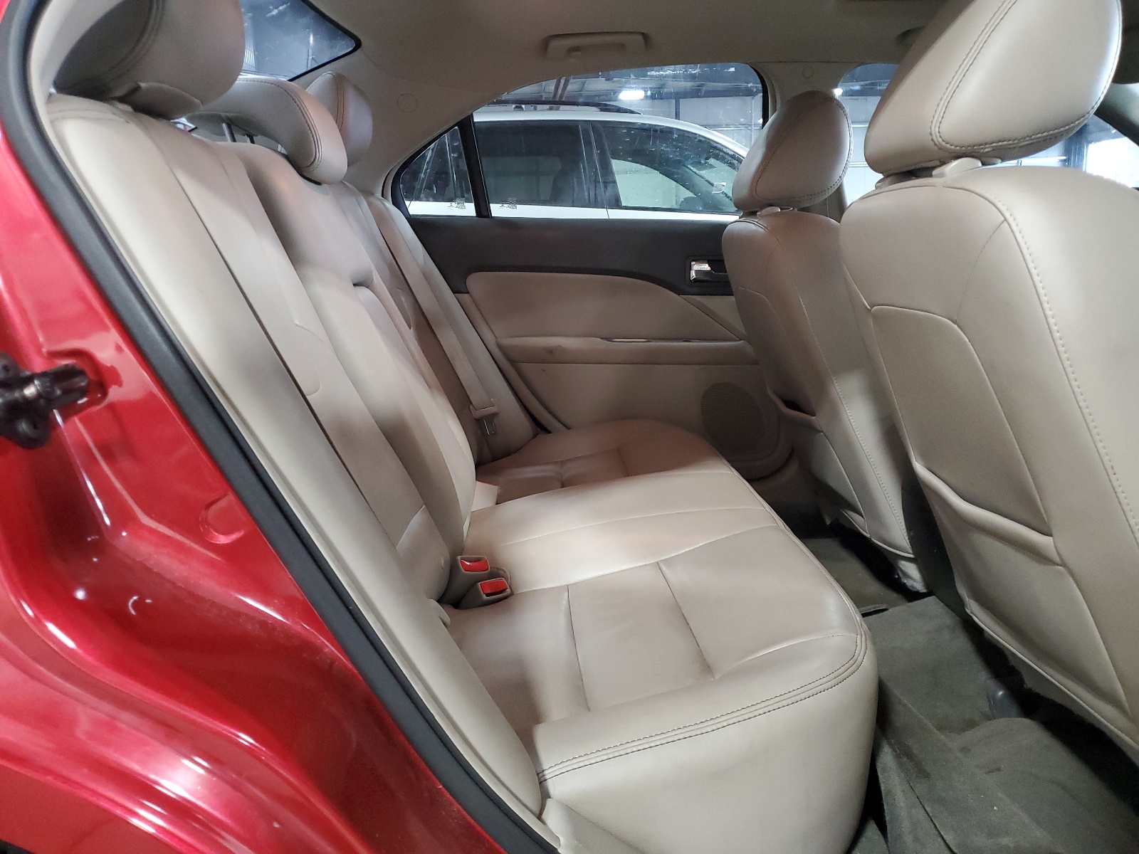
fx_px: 856
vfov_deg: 53.1
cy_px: 427
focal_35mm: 26
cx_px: 570
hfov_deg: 67.3
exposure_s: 1/30
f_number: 1.5
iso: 335
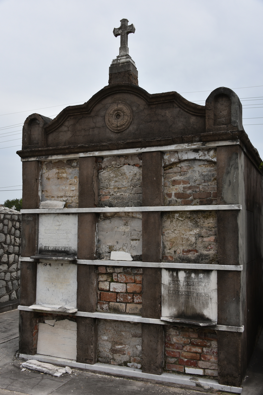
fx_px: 383
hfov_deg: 37.9
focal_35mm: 35
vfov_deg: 54.4
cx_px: 132
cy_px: 198
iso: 100
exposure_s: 1/320
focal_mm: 35
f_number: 9
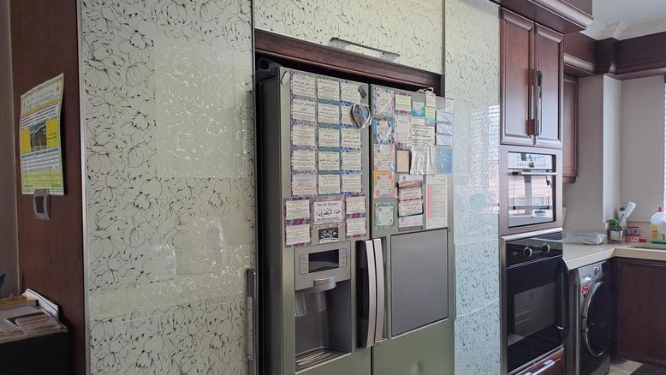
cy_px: 205
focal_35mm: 28
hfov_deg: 67.9
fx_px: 495
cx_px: 327
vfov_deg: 41.5
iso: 100
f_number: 1.8
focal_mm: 4.65
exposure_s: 1/50
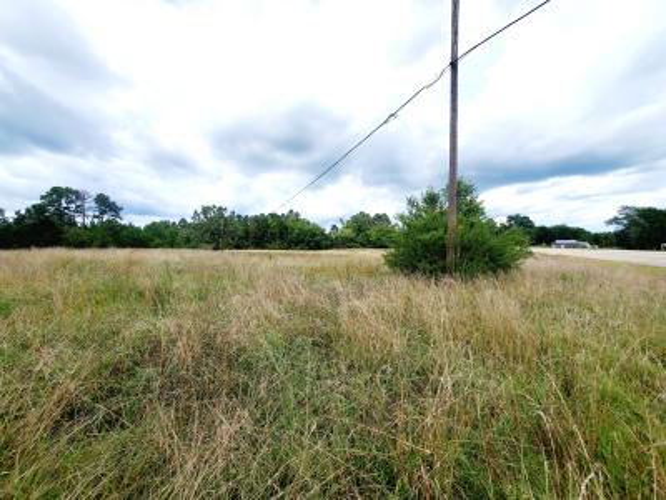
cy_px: 250
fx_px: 250
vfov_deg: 89.9
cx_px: 333
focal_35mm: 13
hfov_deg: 106.2
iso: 50
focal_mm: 1.8
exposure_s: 1/1250
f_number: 2.2
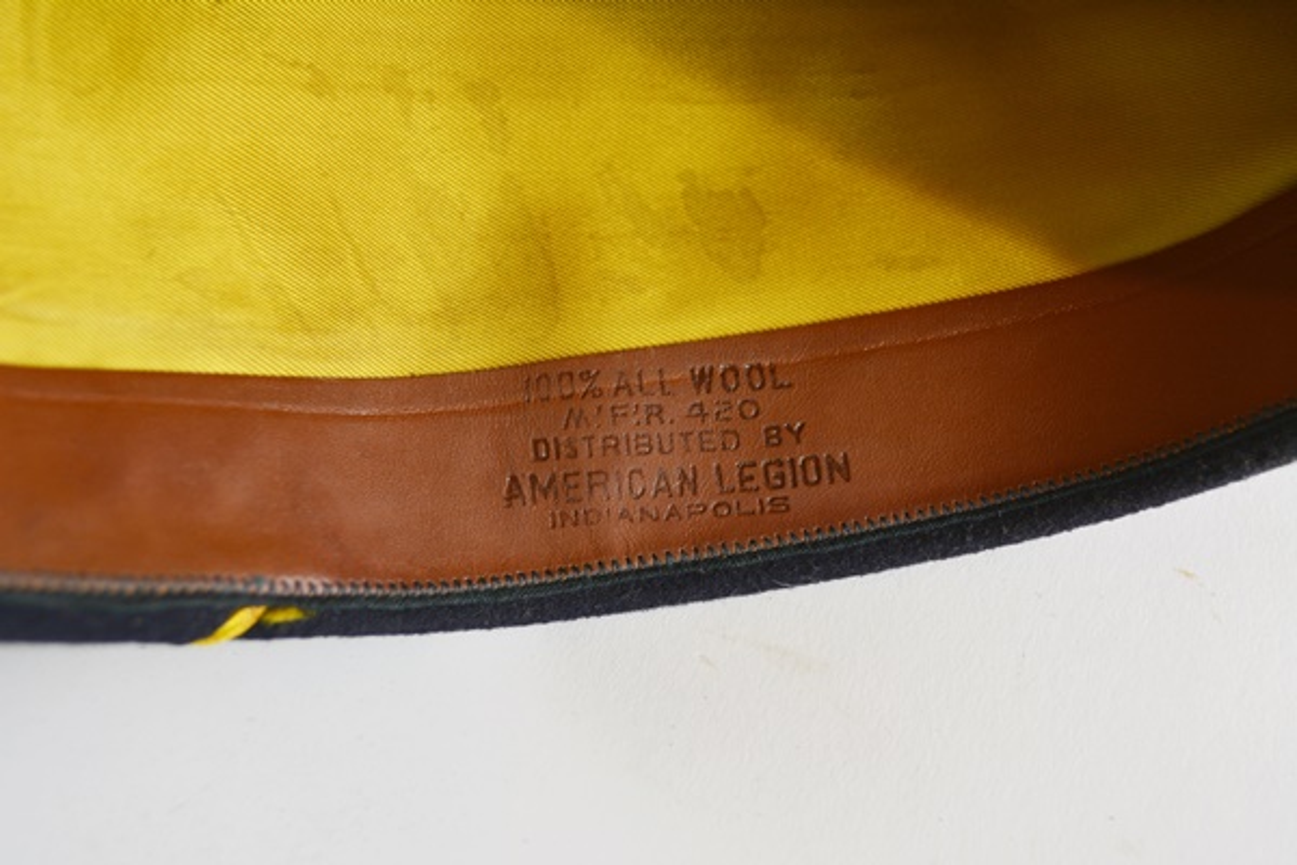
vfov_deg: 28.1
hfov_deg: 41.1
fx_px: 1729
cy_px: 432
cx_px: 648
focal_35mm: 48
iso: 360
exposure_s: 1/125
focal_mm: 32
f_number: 5.6
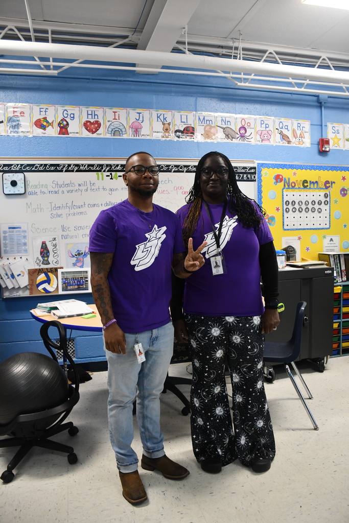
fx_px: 392
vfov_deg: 67.4
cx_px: 174
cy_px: 262
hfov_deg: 47.9
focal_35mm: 27
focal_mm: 18
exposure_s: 1/125
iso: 1800
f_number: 3.5
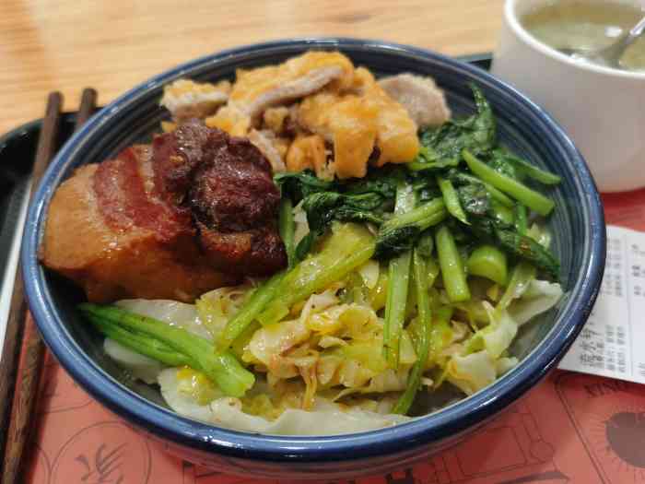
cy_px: 242
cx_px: 322
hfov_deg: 65.3
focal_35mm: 27
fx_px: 503
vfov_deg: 51.4
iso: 125
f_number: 1.6
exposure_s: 1/100
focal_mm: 5.56
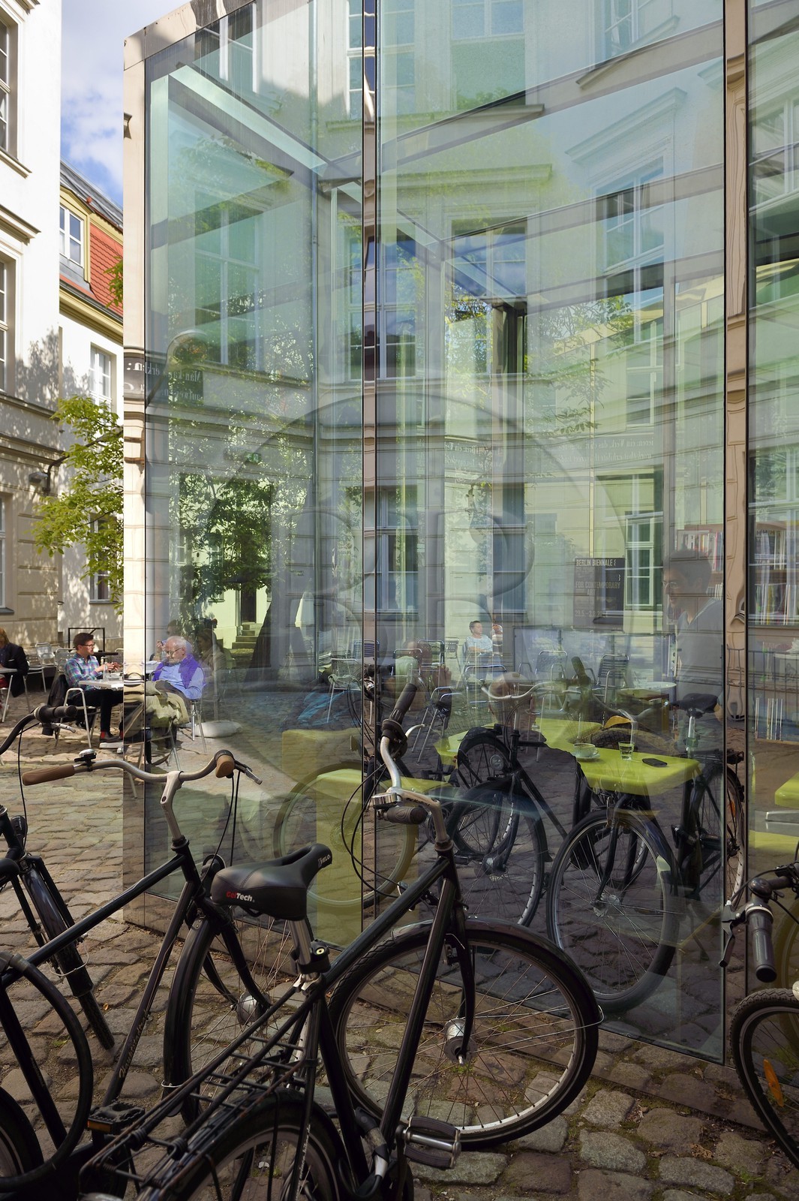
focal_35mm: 24
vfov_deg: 73.8
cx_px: 400
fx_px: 800
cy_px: 600
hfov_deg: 53.1
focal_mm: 24
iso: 200
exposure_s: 1/250
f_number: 7.1
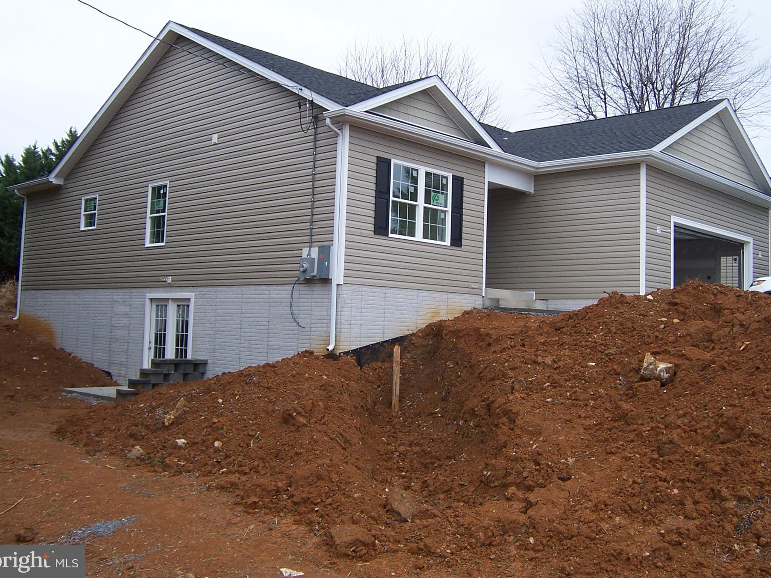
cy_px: 263
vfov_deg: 39.6
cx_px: 403
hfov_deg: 51.3
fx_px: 802
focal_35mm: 36
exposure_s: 1/180
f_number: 3.4
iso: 80
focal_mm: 5.5
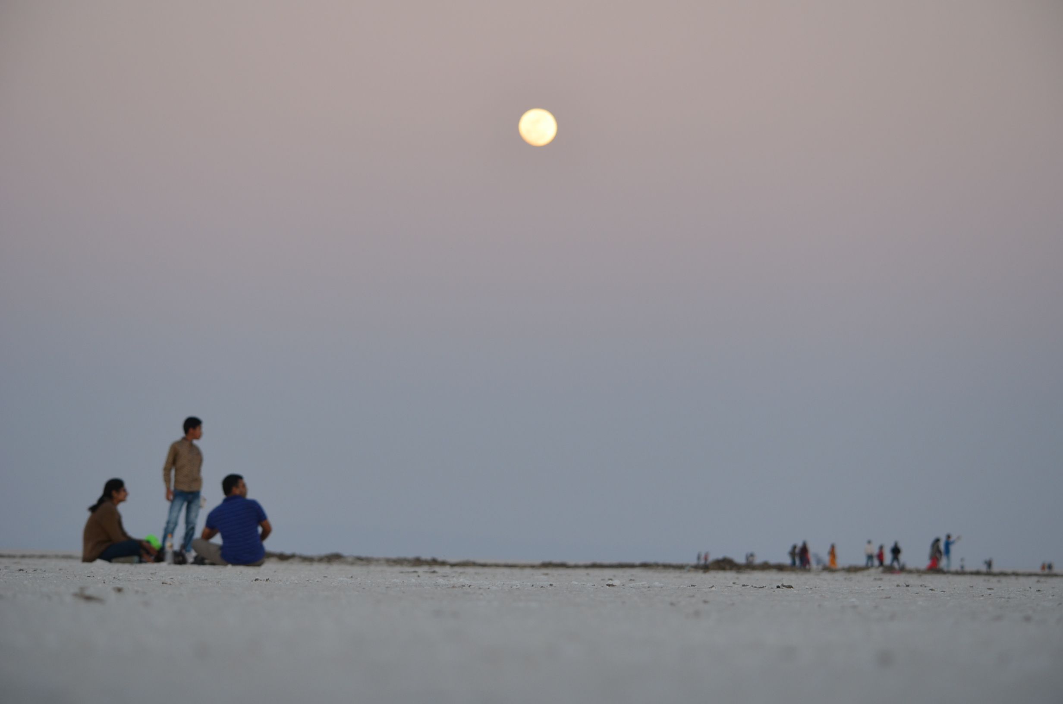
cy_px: 352
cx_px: 532
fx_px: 3536
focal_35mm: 120
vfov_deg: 11.4
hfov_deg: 17.1
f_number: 4.5
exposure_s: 1/80
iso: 400
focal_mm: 80
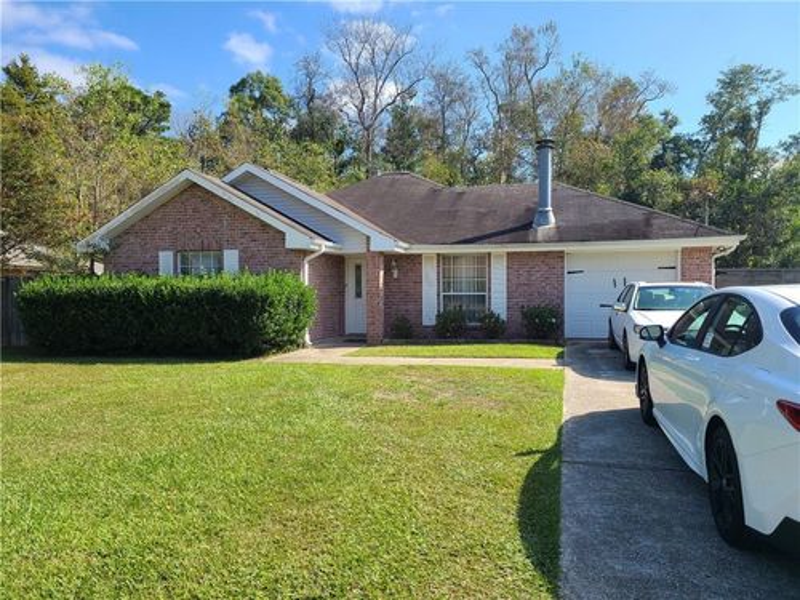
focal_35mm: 26
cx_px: 400
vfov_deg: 53.1
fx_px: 601
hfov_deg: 67.3
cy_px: 300
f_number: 1.8
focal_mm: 5.4
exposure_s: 1/1252
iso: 40
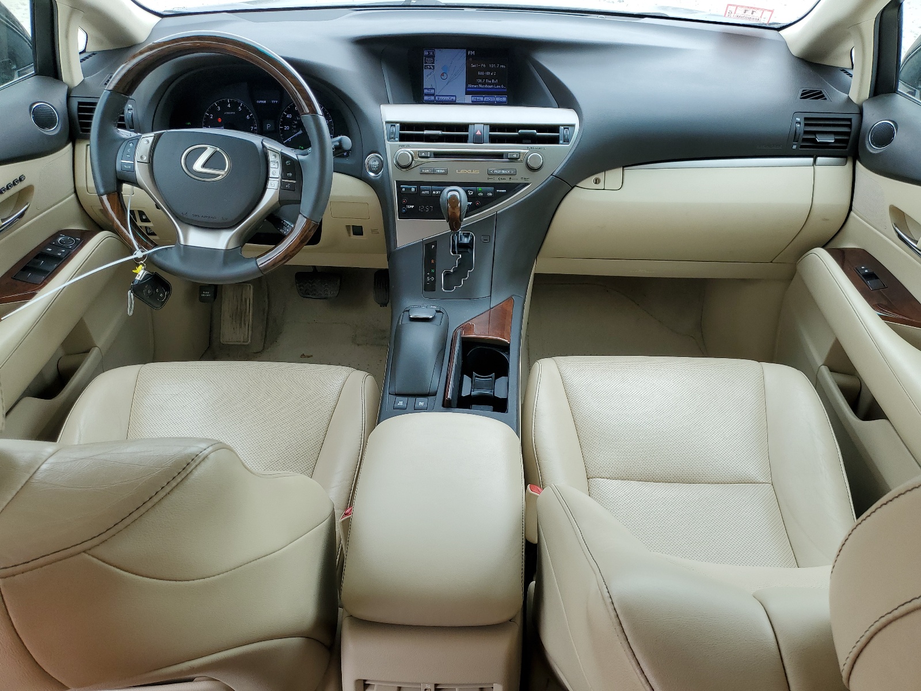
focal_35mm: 26
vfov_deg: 53.1
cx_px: 460
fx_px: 692
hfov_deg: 67.3
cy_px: 346
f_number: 1.5
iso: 50
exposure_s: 1/455
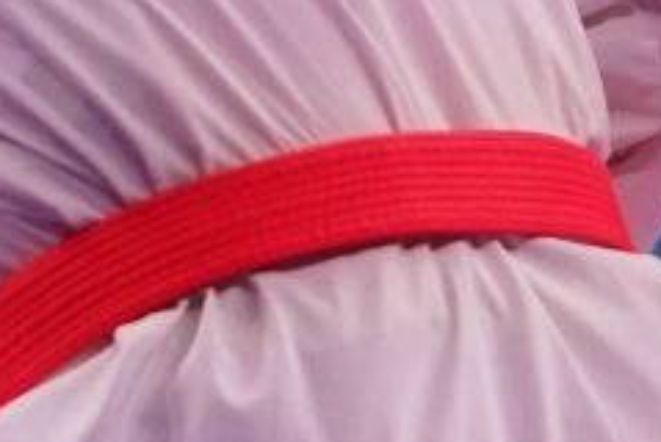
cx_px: 1106
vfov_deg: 1.0
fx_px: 26546
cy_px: -378
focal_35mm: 1444
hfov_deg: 1.4
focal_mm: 192
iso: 3200
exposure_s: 1/1000
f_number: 2.8
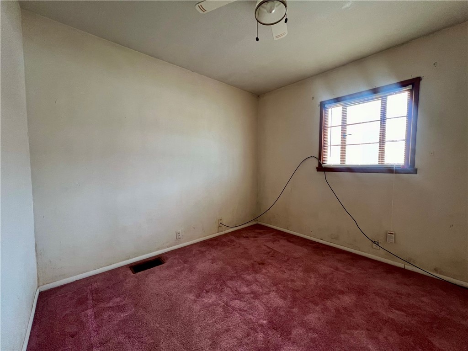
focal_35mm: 13
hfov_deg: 106.2
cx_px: 234
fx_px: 176
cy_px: 176
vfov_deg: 89.9
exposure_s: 1/60
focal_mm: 1.57
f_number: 1.8
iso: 200
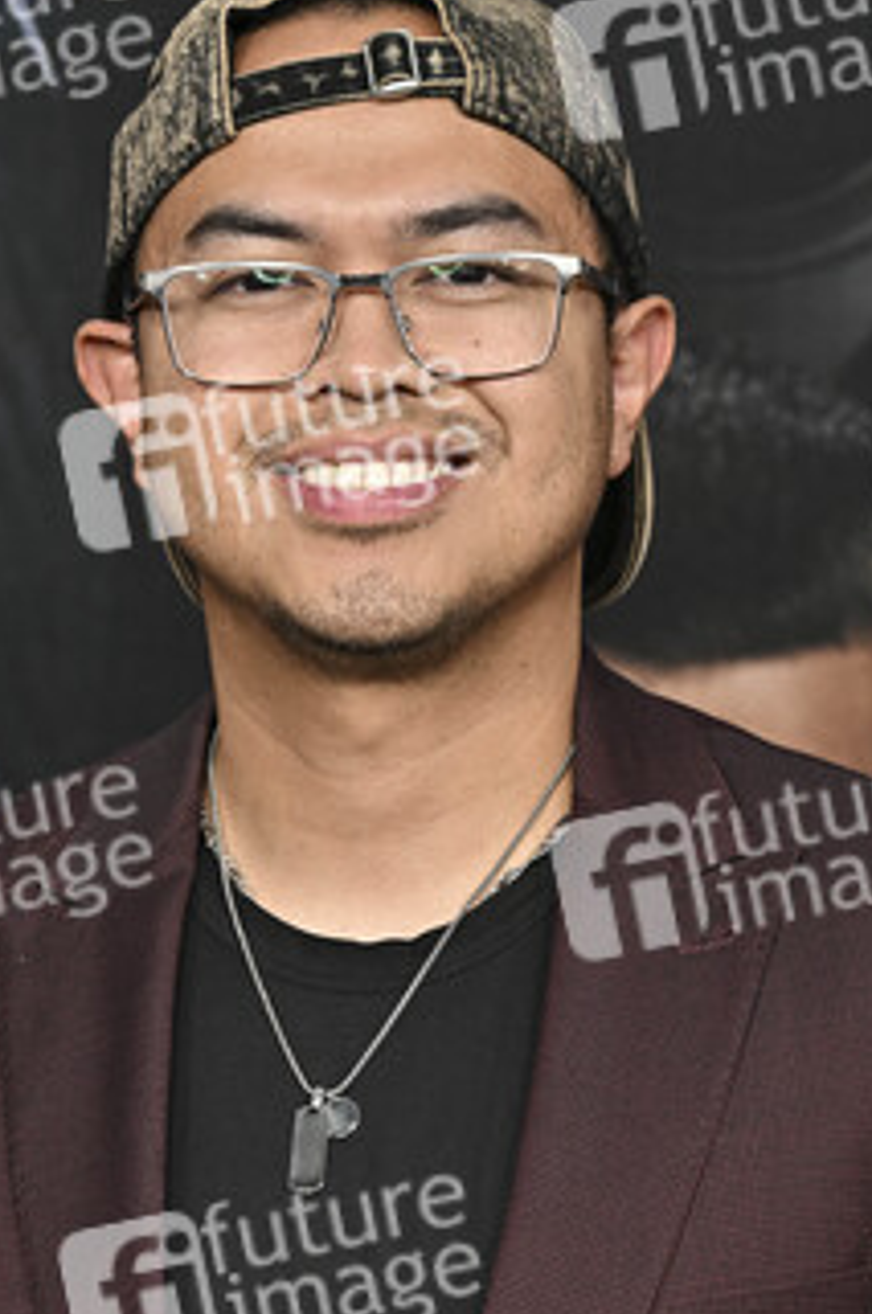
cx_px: 389
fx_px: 4957
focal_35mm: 136
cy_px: 659
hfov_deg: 10.1
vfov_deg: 15.1
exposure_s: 1/400
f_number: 7.1
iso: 320
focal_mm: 109
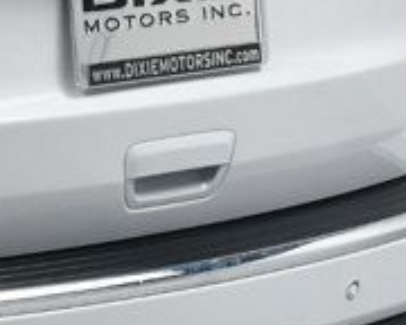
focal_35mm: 213
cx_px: -521
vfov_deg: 7.3
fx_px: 2559
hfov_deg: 8.4
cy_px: 74
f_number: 13
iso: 100
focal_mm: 27
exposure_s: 1/160
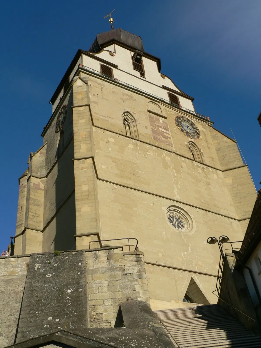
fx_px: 432
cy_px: 174
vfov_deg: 43.9
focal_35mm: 43
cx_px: 130
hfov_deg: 33.6
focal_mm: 7.1
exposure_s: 1/500
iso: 80
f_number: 5.2
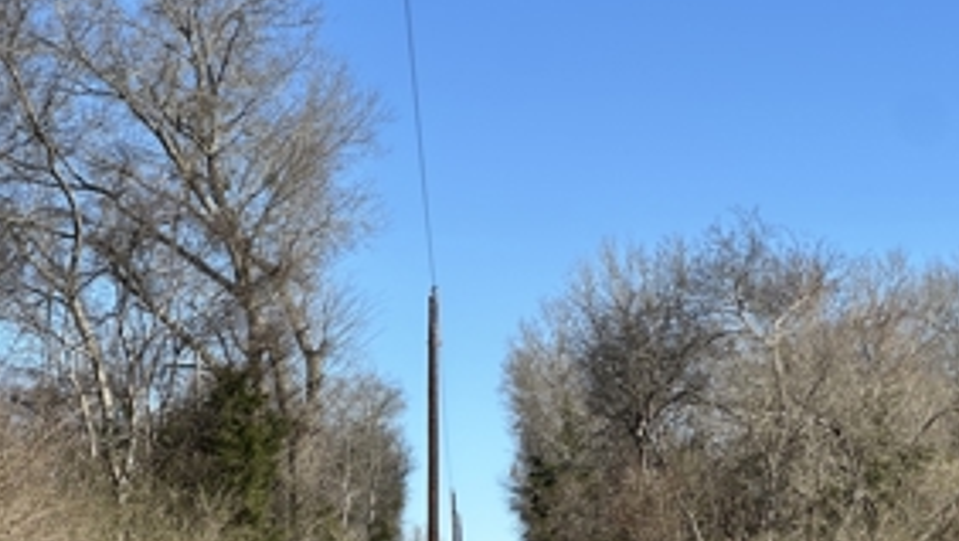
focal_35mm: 119
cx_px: 605
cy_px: 483
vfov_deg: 10.2
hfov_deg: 18.0
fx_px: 3028
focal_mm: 9
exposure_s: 1/464
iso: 32
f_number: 2.8
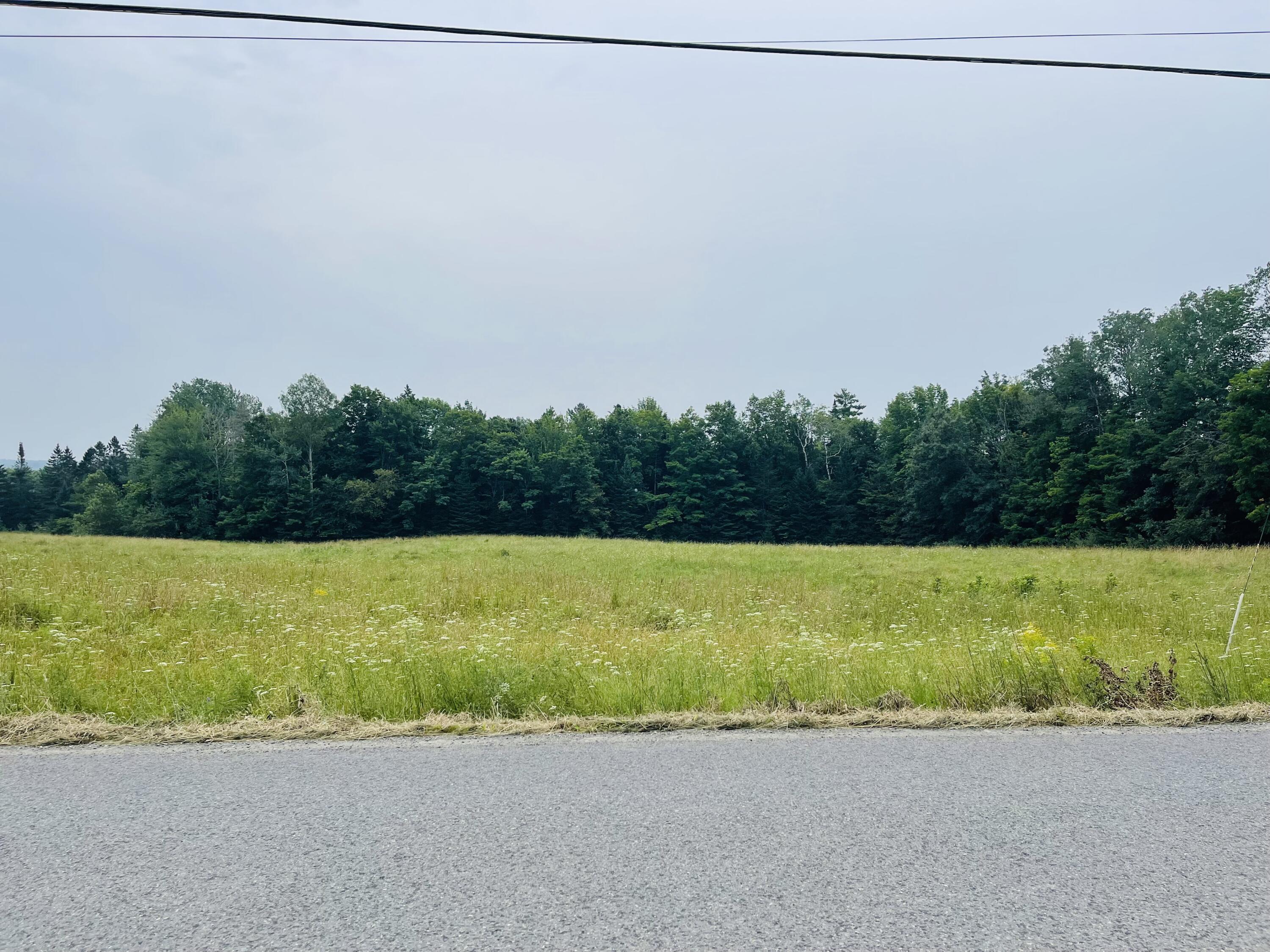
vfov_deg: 53.1
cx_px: 635
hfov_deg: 67.3
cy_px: 476
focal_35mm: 26
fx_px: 954
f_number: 1.6
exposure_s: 1/3003
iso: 32
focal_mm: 5.1
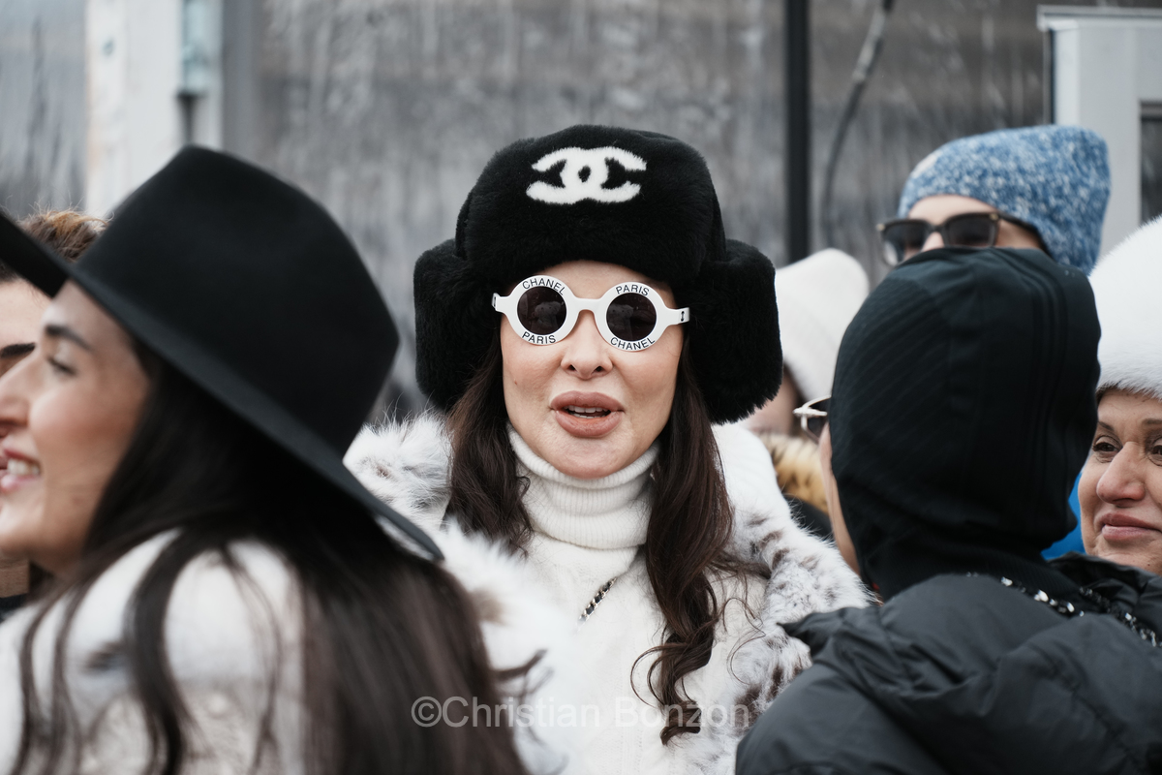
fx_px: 5445
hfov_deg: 12.2
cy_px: 388
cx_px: 581
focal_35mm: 169
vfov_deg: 8.1
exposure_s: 1/800
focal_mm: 168.7
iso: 640
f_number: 6.3
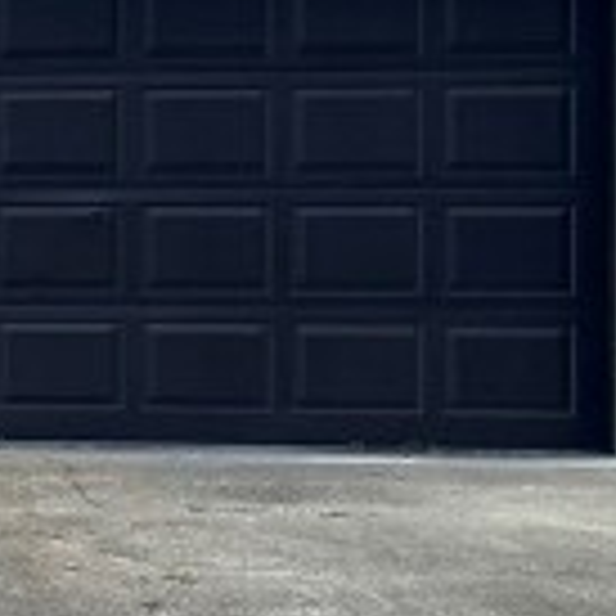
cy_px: 198
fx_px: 3181
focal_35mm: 158
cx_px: -1025
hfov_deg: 9.4
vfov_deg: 11.0
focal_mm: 6.86
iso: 80
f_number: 1.78
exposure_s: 1/2410
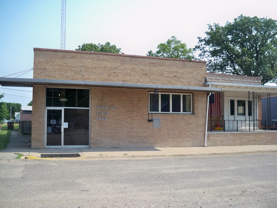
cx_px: 138
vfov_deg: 40.7
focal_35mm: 35
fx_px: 280
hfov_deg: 52.6
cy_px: 104
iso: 64
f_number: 3.1
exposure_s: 1/400
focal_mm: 6.3
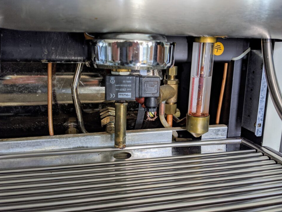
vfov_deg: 48.2
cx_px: 139
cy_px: 100
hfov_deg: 61.7
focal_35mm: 29
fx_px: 236
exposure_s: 1/23.8
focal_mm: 4.38
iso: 127
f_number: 1.73
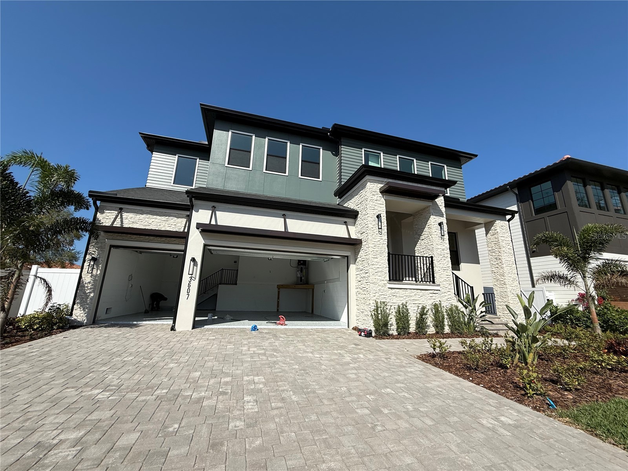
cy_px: 236
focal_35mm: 14
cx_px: 314
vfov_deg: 85.7
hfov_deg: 102.1
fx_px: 254
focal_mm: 2.22
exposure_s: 1/3460
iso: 50
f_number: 2.2
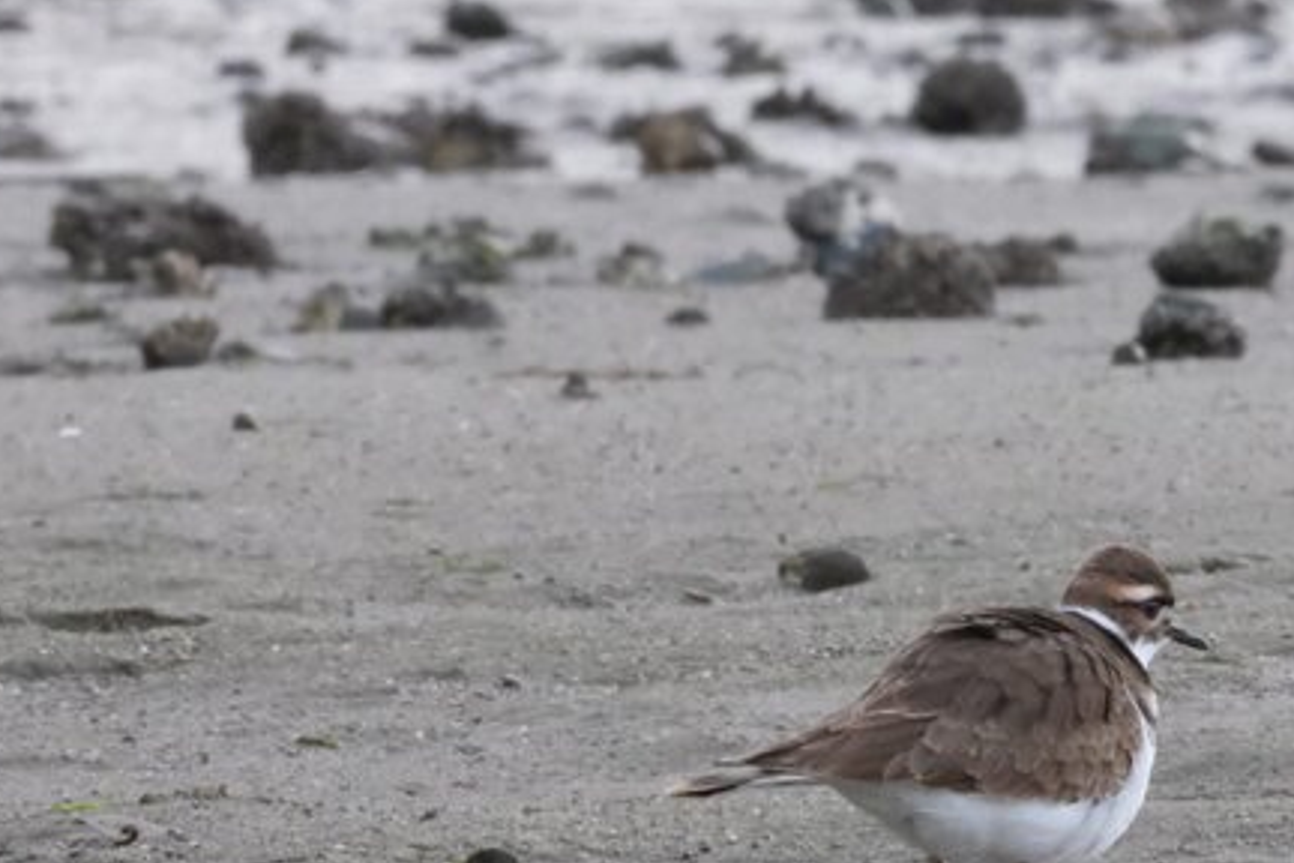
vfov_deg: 0.6
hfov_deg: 0.8
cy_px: 797
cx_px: 1081
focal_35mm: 2498
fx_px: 89782
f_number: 22
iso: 3200
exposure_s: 1/70
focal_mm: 600
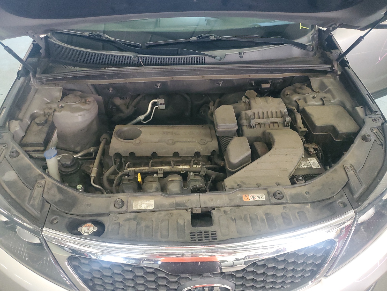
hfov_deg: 67.3
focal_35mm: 26
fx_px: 291
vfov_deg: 53.1
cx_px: 194
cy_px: 146
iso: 347
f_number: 1.5
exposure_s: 1/60.2
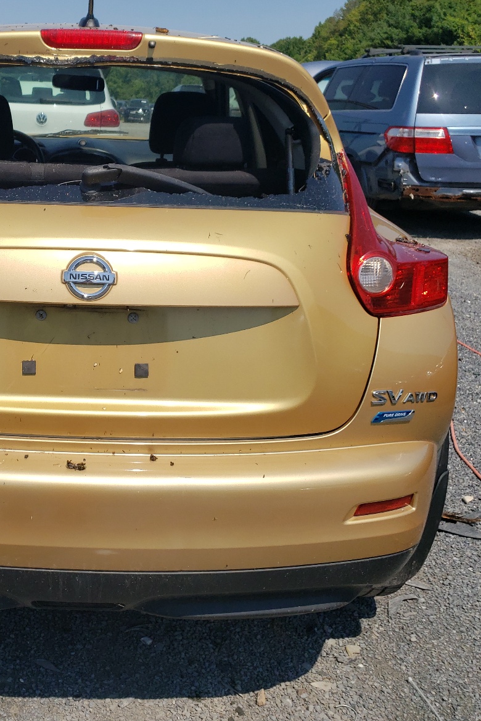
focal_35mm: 37
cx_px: 84
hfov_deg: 34.6
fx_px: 741
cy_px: 353
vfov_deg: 51.9
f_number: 1.5
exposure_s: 1/5000
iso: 50
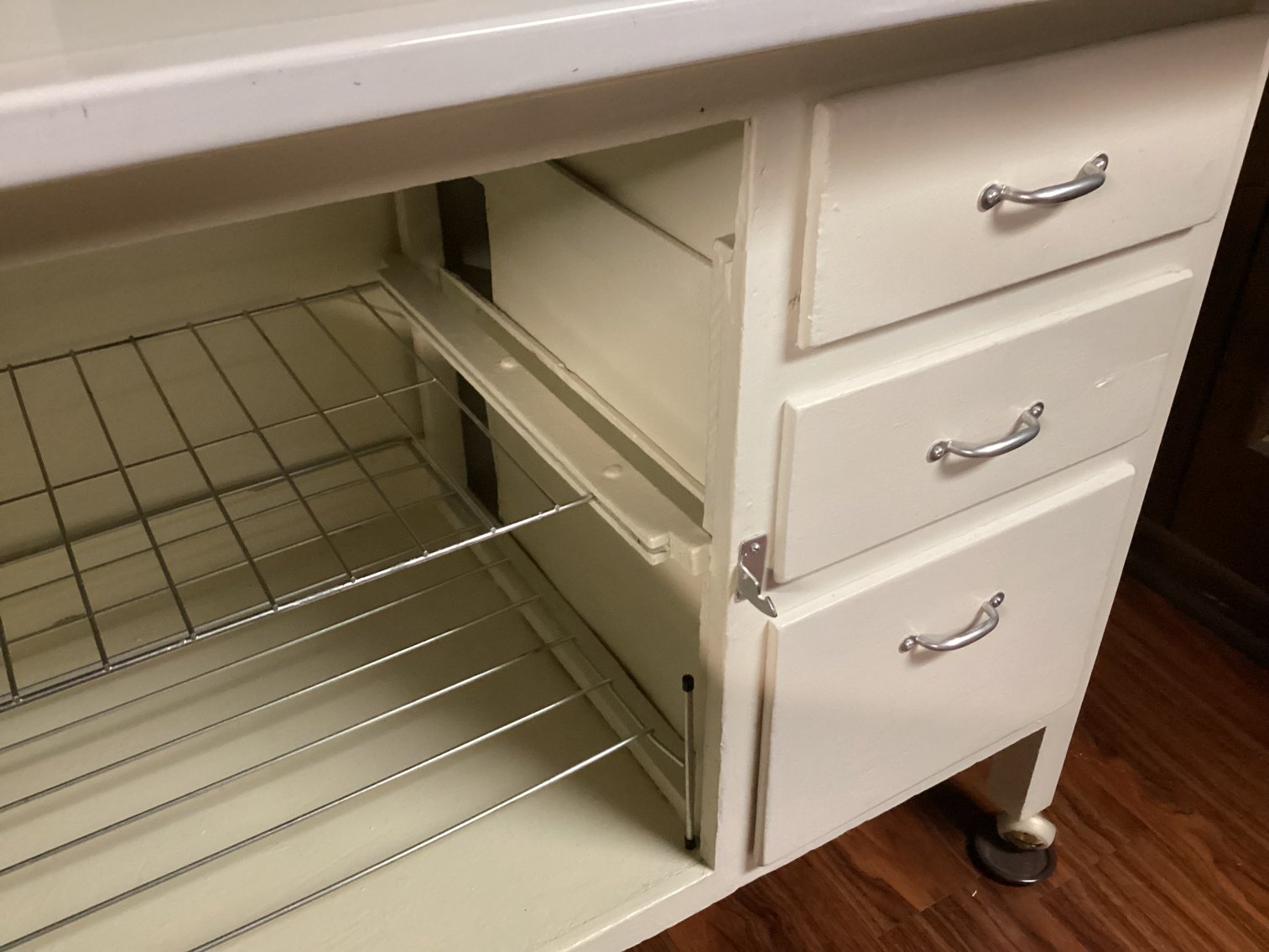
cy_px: 476
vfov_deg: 45.4
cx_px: 634
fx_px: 1137
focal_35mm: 31
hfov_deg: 58.3
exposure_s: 1/40
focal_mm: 3.3
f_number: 2.4
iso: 400
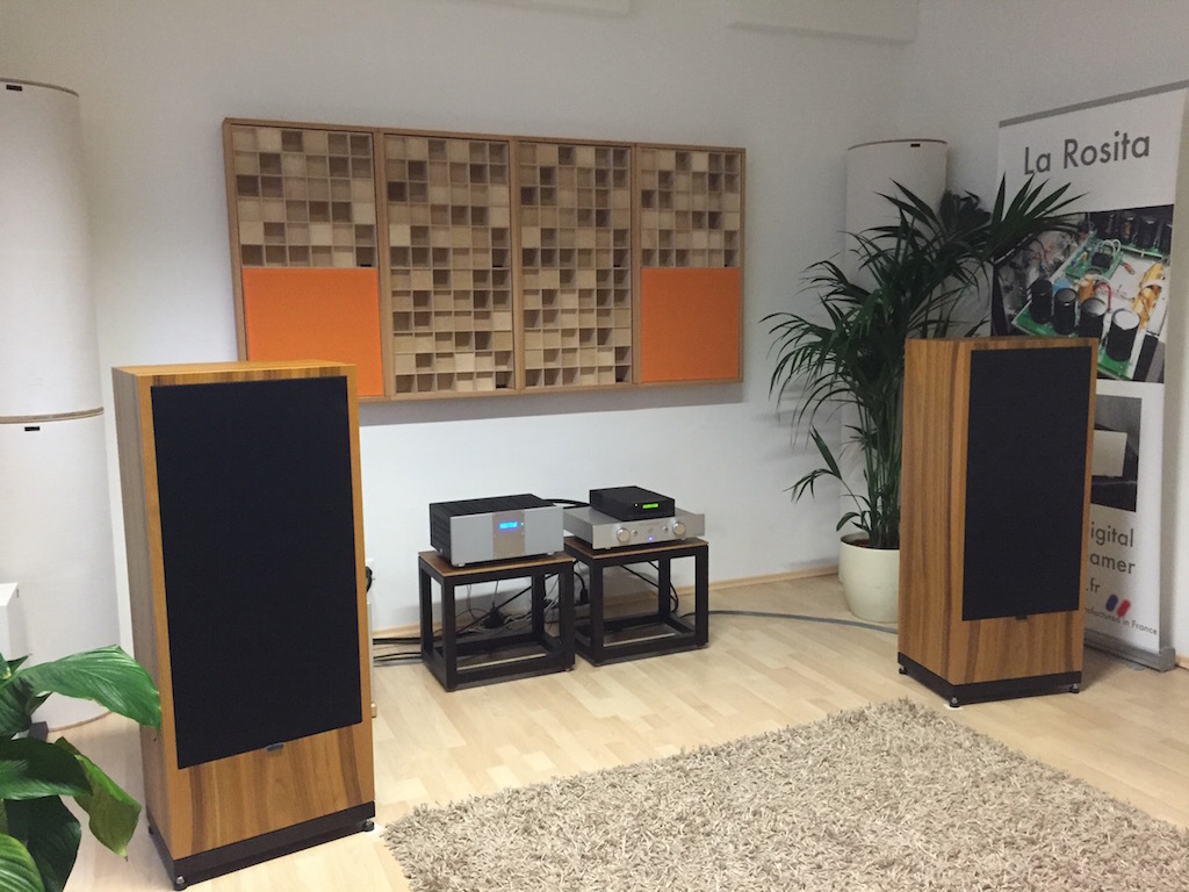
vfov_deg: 48.2
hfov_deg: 61.7
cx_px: 594
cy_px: 446
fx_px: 996
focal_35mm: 29
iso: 250
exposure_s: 1/17
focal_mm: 4.15
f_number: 2.2
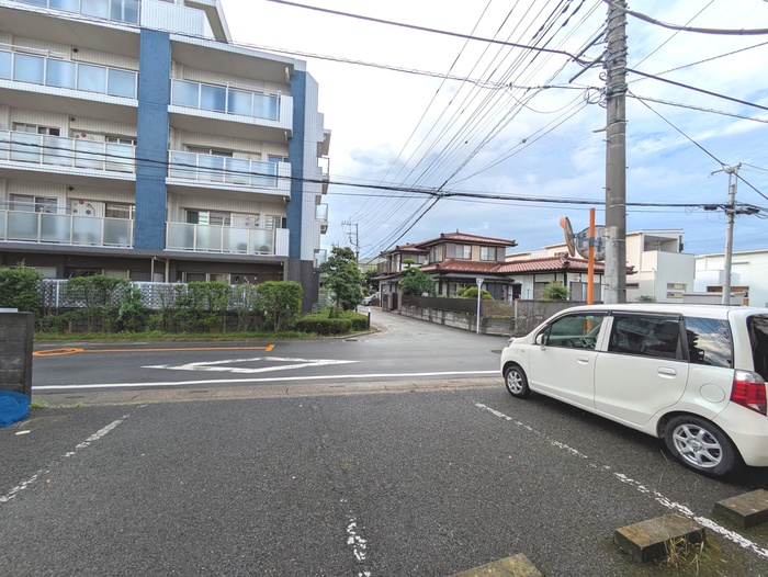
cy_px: 288
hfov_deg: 102.0
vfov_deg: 85.7
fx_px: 311
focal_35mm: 14
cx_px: 384
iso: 49
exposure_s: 1/1319
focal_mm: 1.83
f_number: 2.2
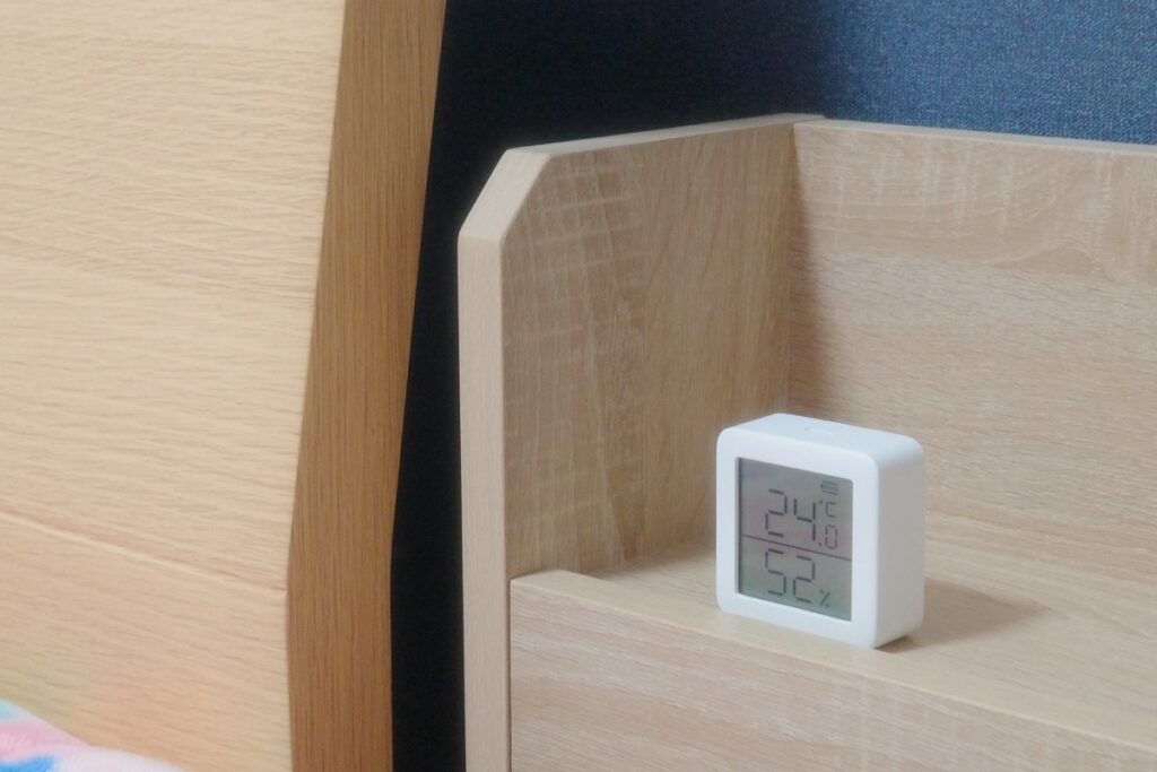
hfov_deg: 28.4
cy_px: 386
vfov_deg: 19.2
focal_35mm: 71
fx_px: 2282
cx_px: 578
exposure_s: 1/30
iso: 3200
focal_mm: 26
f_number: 6.3
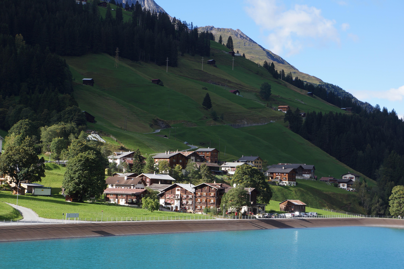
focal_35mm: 75
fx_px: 842
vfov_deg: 18.2
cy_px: 134
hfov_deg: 27.0
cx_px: 202
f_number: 7.1
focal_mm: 50
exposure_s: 1/160
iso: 100
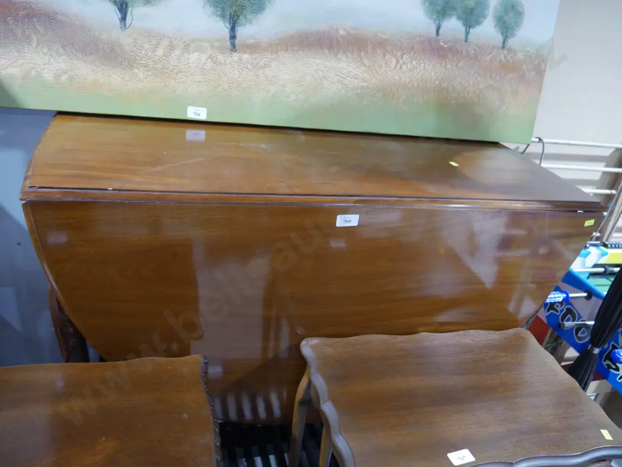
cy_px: 234
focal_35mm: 28
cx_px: 311
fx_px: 503
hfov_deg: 63.4
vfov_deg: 49.8
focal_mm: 14
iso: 1600
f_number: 3.5
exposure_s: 1/60
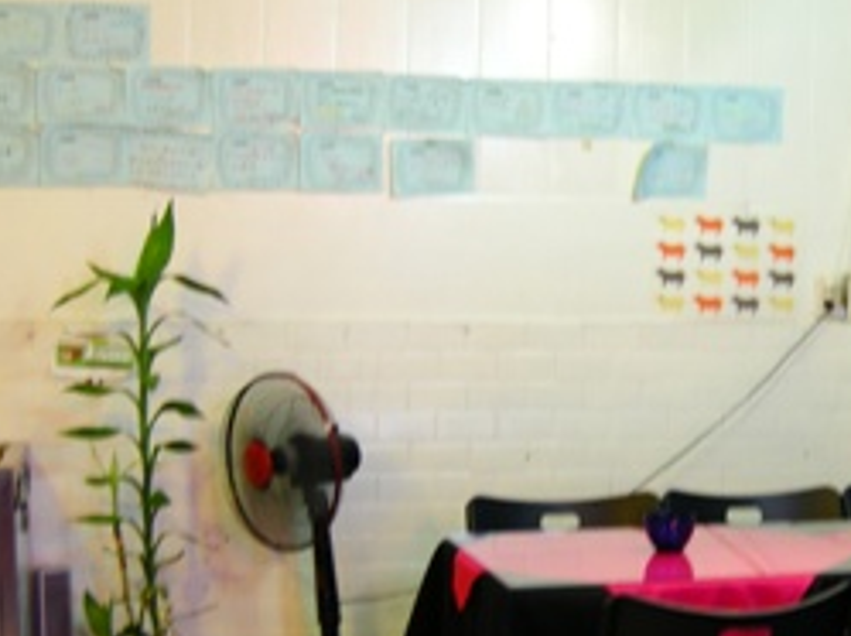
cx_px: 646
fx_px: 1694
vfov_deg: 21.2
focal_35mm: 69
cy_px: 433
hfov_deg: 27.8
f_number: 2.7
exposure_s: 1/2
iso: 64
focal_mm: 7.5
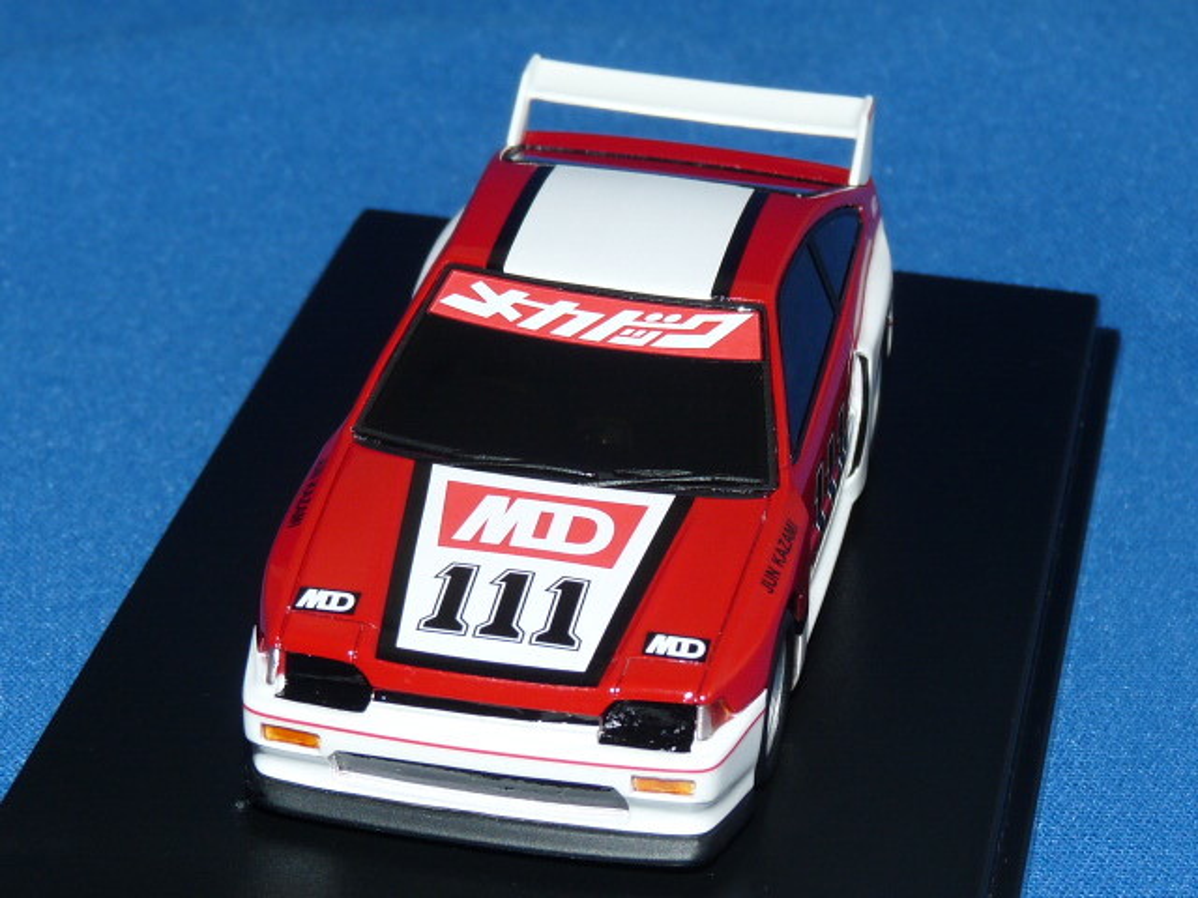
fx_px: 4222
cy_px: 449
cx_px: 599
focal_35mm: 122
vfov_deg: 12.1
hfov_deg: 16.1
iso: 100
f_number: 4
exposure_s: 1/80
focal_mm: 12.4
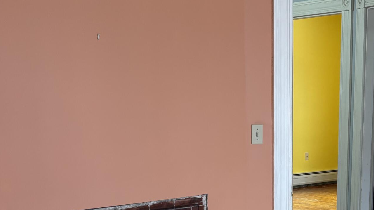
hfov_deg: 31.0
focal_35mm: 67
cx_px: 275
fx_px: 664
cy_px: 260
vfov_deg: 17.1
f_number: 1.6
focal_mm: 5.96
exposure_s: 1/60
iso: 125
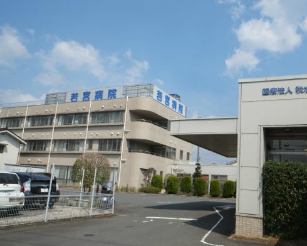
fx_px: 282
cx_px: 187
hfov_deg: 56.6
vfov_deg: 47.1
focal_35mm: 31
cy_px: 123
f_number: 11
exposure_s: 1/420
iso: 800
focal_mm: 18
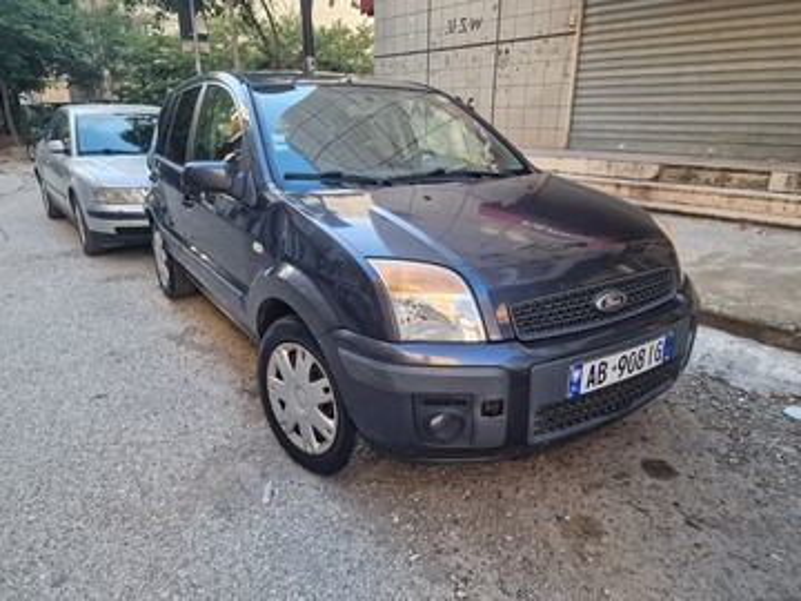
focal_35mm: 23
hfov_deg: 73.9
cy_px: 300
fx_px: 532
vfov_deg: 58.9
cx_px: 400
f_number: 1.8
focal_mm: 6.4
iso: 80
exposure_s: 1/180
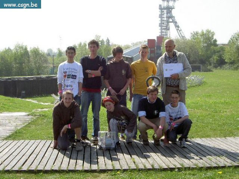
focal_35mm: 55
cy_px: 90
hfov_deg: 34.9
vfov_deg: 26.6
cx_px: 120
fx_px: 380
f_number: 5.5
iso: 100
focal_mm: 11.3
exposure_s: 1/250
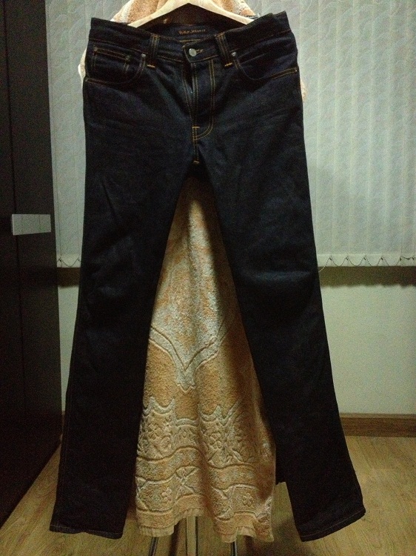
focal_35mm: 35
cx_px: 208
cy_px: 278
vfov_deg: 52.6
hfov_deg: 40.7
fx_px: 561
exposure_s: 1/15
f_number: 2.4
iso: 800
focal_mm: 4.28
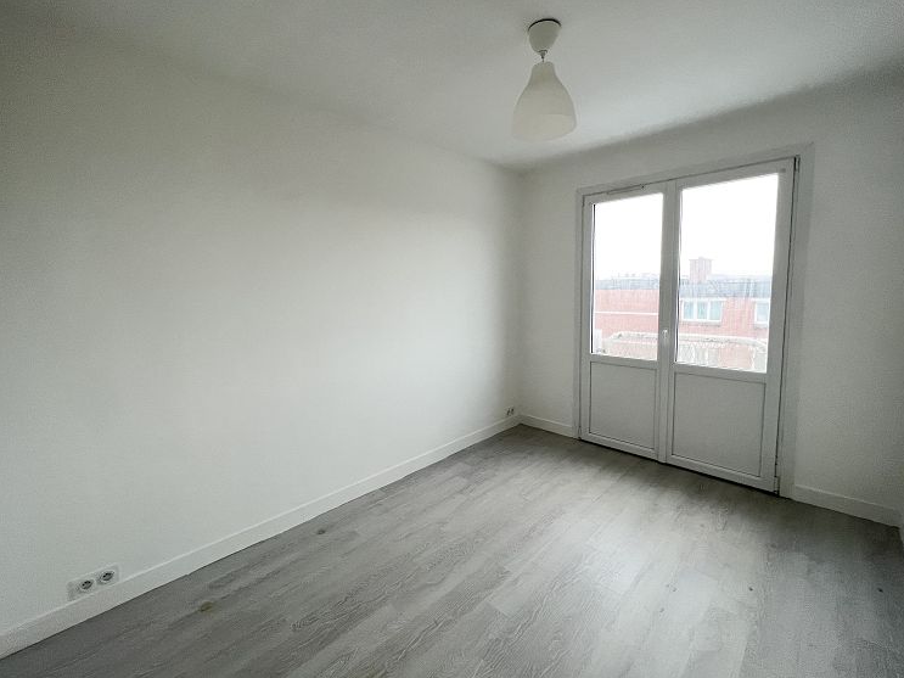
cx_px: 445
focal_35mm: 14
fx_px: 366
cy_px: 324
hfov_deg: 102.1
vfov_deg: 85.6
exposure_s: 1/99
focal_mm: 1.57
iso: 200
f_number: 1.8
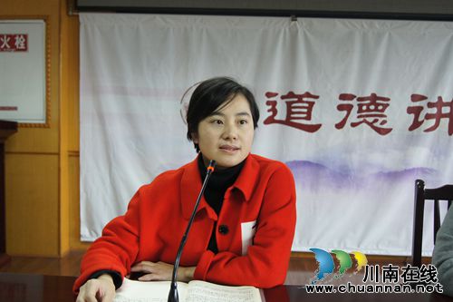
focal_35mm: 39
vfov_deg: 34.2
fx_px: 491
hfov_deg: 49.6
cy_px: 151
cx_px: 226
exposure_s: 1/40
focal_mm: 26
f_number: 4
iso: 1000
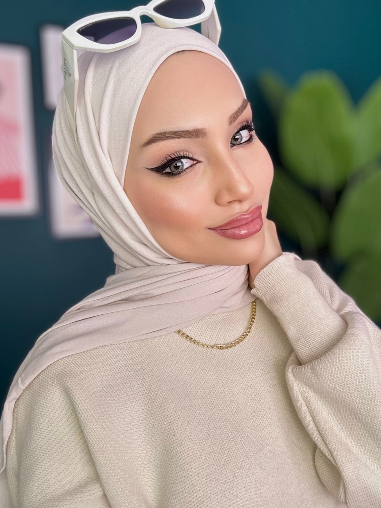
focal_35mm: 34
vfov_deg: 54.0
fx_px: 499
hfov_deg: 41.8
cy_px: 256
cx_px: 193
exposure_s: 1/121
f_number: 1.9
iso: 80
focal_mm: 2.69
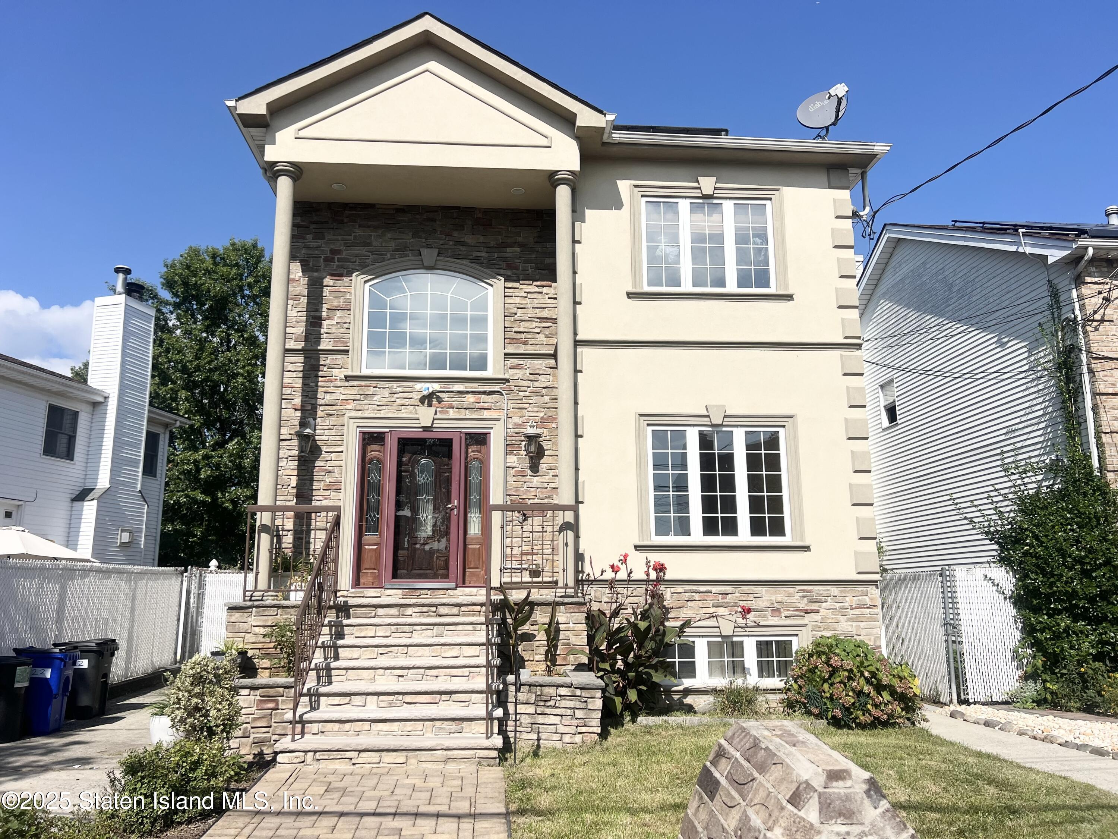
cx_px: 559
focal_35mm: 26
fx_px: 840
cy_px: 420
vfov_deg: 53.1
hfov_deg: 67.3
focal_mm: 5.7
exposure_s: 1/6993
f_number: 1.5
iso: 50
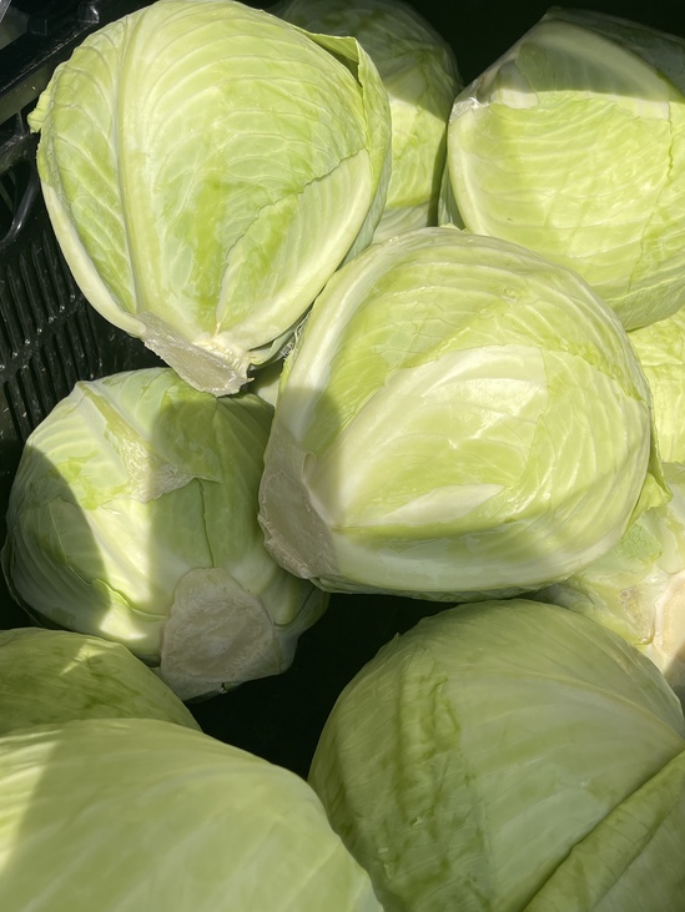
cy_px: 487
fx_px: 923
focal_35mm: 35
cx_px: 294
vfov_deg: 52.6
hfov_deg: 40.6
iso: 32
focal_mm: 5.1
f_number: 1.6
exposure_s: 1/5128
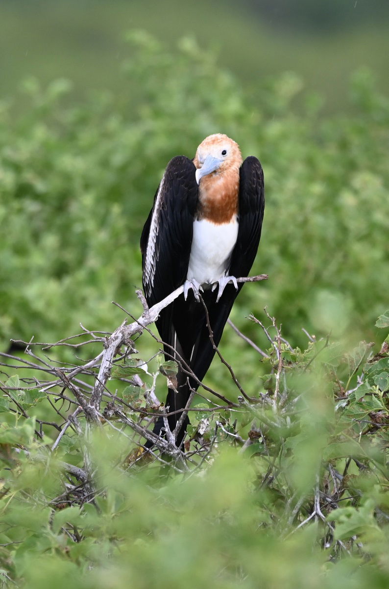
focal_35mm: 600
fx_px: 9775
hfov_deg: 2.3
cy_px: 294
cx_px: 194
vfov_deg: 3.4
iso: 800
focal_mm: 600
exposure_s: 1/500
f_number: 6.3
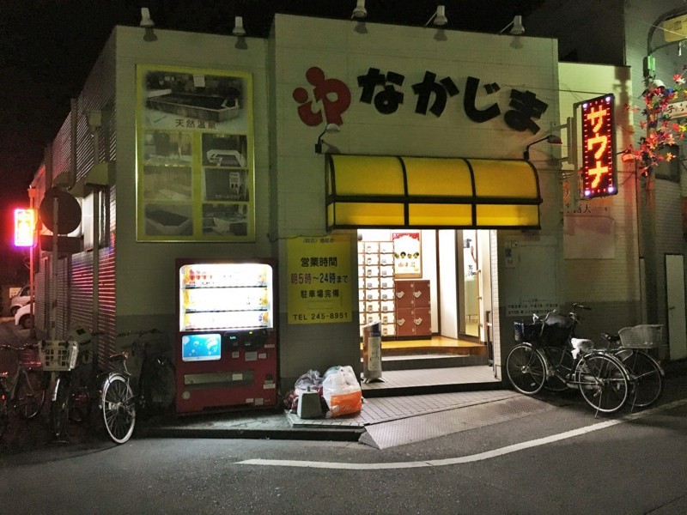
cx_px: 344
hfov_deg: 61.7
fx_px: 576
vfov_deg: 48.2
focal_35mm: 29
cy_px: 258
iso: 200
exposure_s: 1/15
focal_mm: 4.15
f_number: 2.2
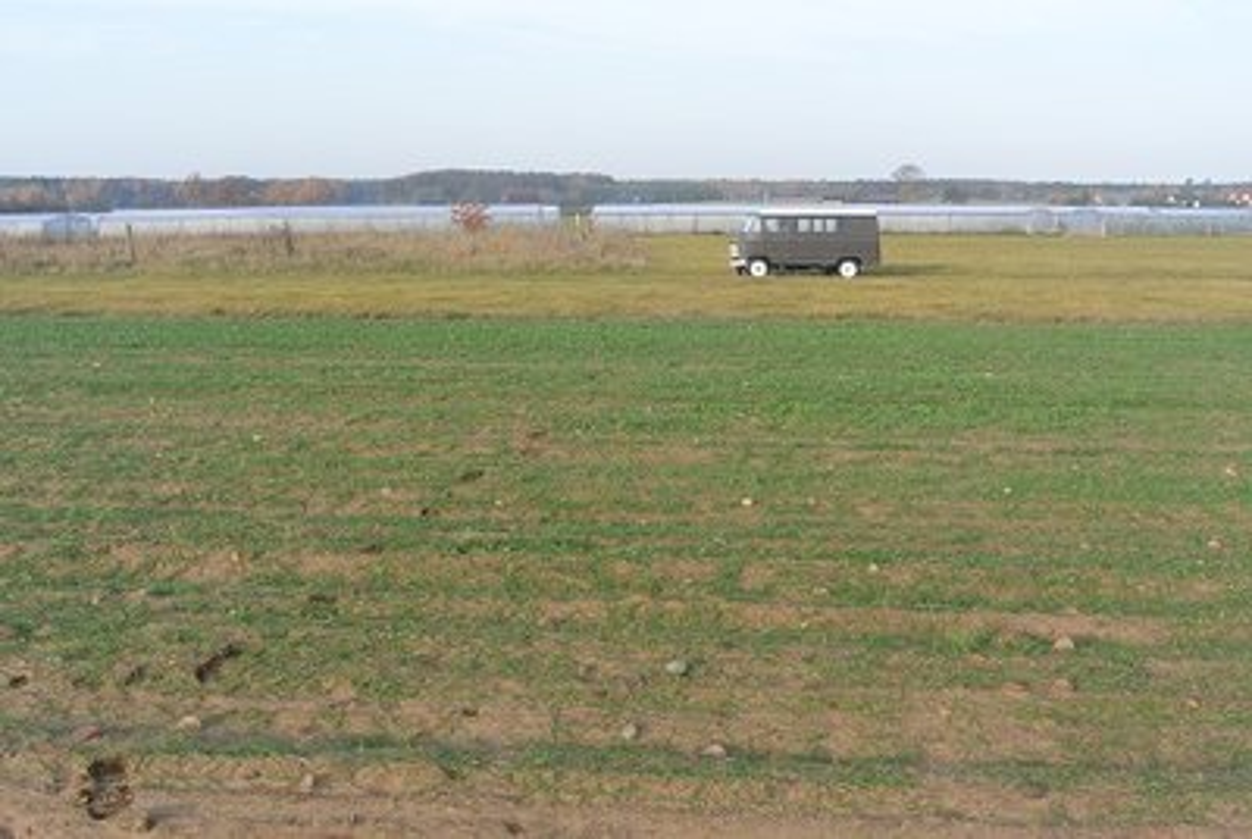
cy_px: 420
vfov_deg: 37.0
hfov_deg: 53.1
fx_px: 1254
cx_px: 626
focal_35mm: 36
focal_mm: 13.5
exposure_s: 1/320
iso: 200
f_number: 4
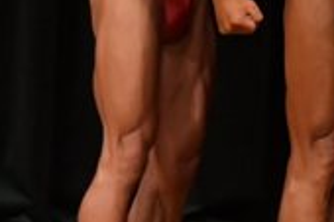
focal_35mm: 1165
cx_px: 528
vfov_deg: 1.2
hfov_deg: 1.8
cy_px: -12
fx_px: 10798
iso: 5000
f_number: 5.6
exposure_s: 1/400
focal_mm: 170
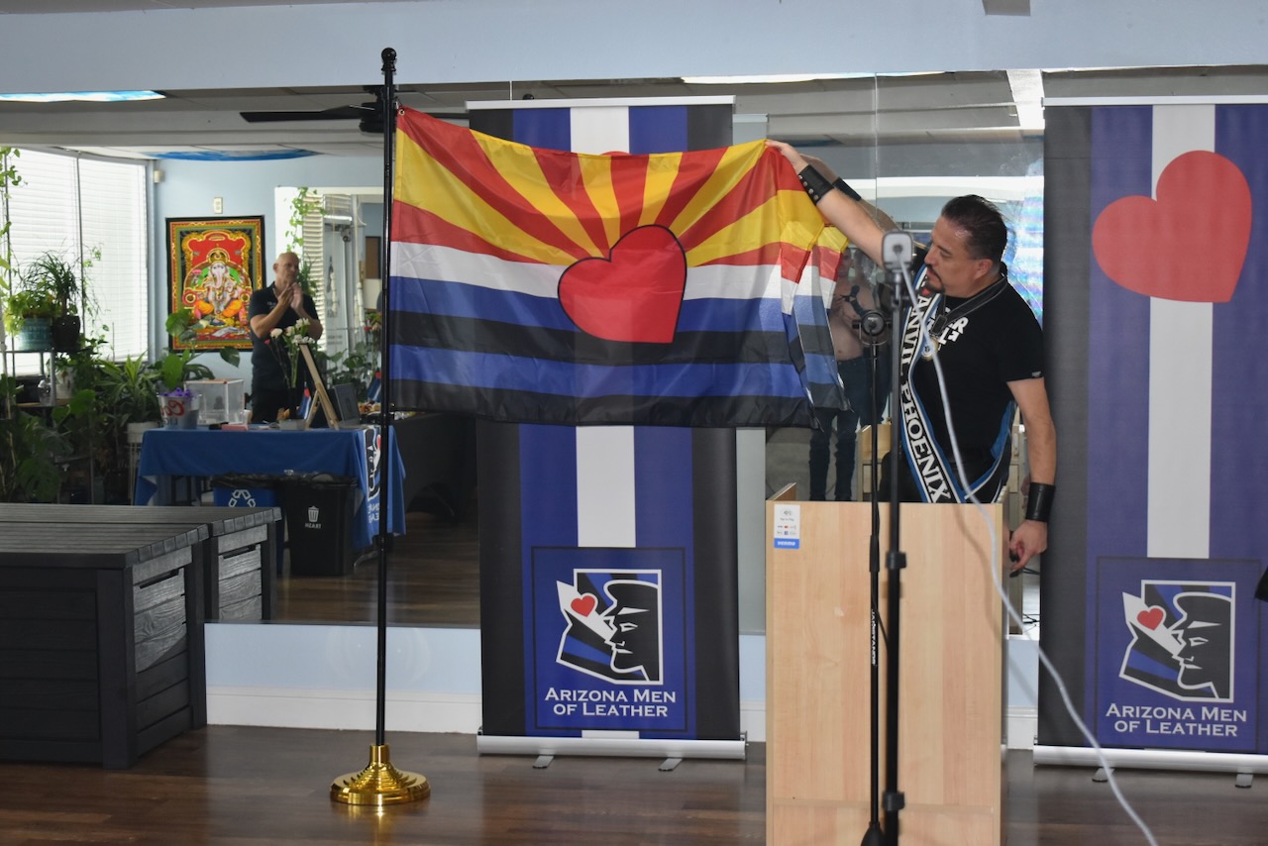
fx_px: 2219
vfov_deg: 21.6
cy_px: 423
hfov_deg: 31.9
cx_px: 634
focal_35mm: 63
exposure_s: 1/125
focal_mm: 42
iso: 1400
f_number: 5
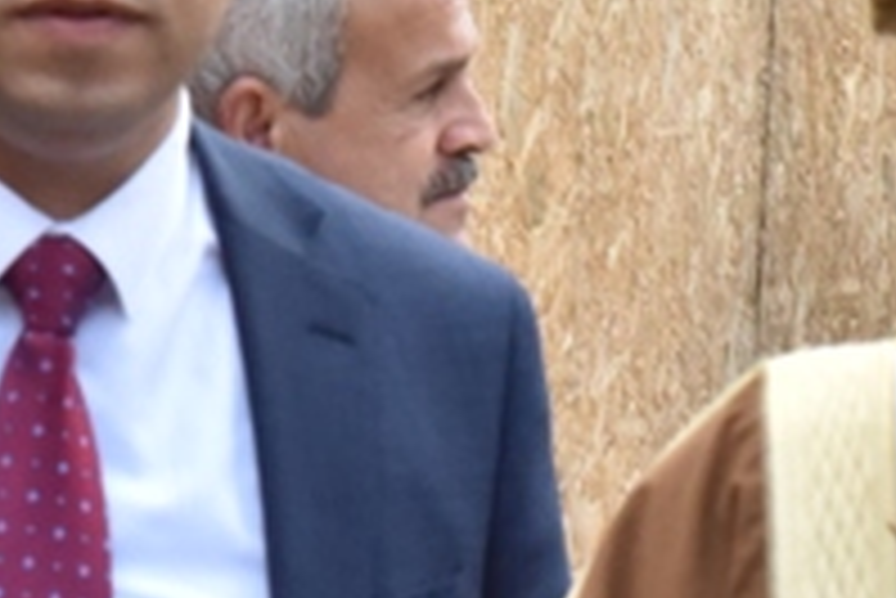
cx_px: 428
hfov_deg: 3.8
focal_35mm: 541
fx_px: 13474
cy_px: 272
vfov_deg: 2.5
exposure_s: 1/500
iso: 2500
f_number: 11
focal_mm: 105
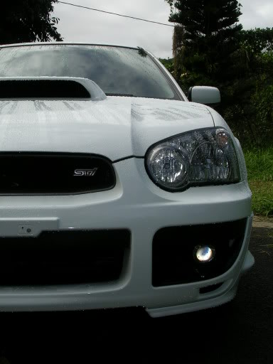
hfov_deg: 29.7
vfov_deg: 38.9
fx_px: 515
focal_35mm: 49
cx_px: 136
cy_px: 182
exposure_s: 1/334
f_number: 6.2
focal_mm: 7.5
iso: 50
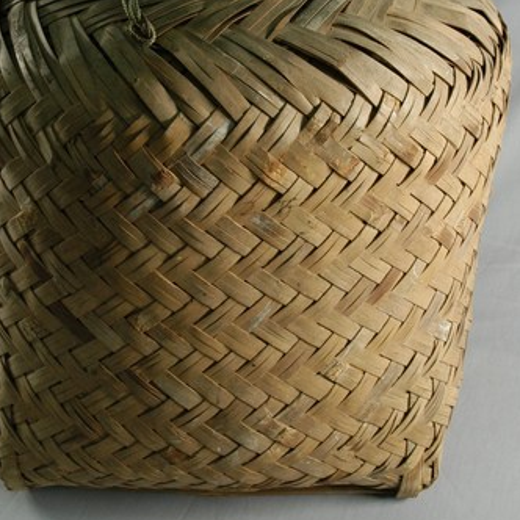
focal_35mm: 54
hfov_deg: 31.6
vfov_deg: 31.2
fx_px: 918
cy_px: 141
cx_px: 220
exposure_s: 1/6
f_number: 10
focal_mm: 22
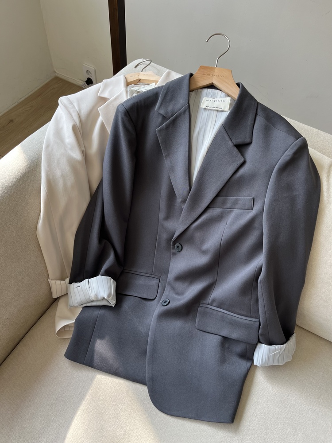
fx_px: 332
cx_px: 166
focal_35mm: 26
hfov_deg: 53.1
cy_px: 222
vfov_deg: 67.3
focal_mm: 5.1
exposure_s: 1/122
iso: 40
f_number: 1.6
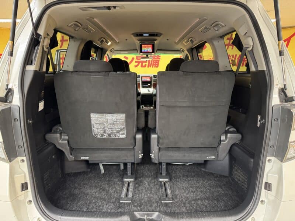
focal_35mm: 24
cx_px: 148
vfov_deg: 56.8
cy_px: 110
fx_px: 205
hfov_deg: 71.6
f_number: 1.78
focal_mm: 6.76
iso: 640
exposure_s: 1/50
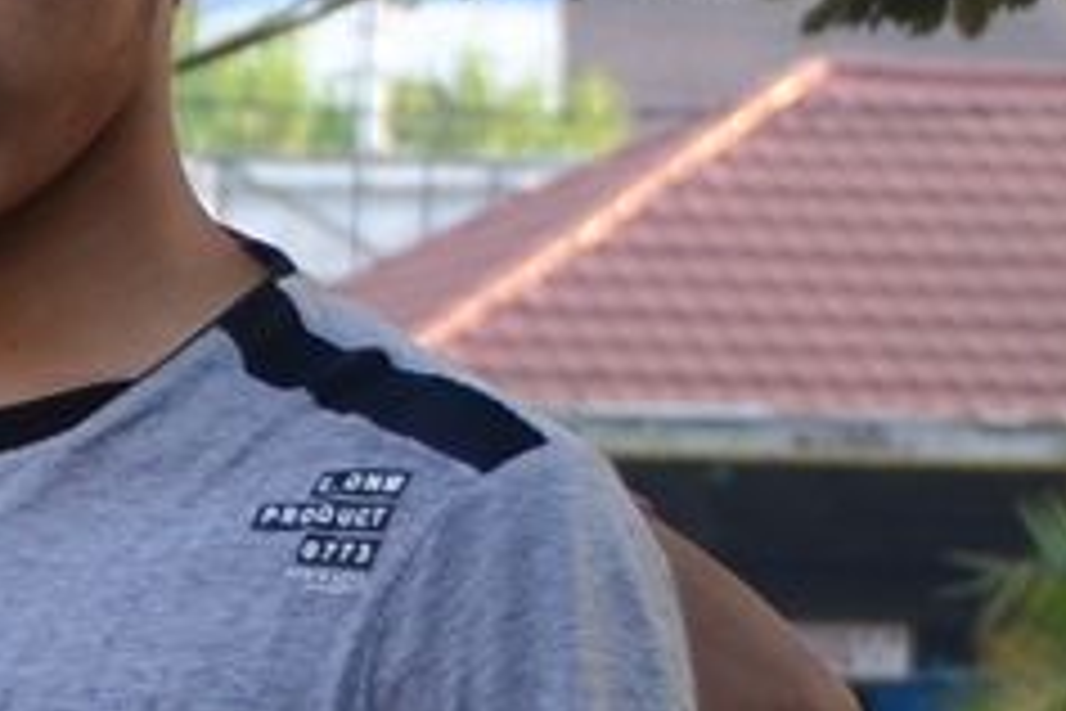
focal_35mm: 333
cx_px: -1552
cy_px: 603
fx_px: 9860
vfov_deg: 4.1
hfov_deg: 5.9
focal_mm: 38
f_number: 4.5
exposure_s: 1/100
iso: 200
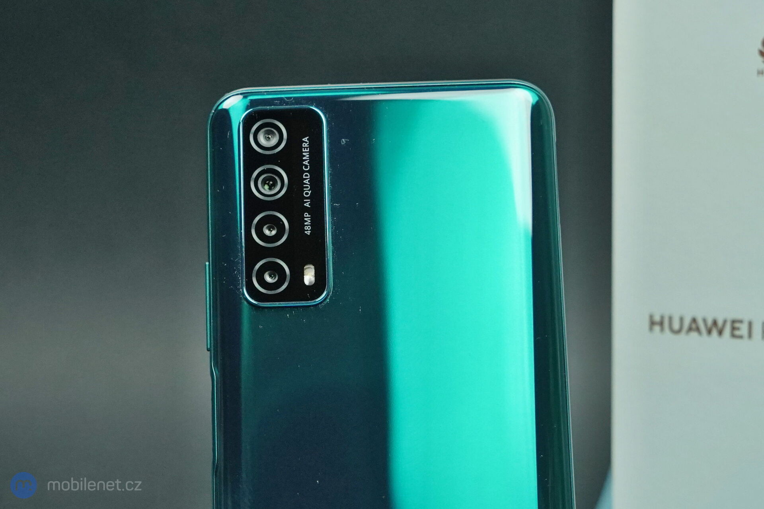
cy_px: 254
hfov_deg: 46.4
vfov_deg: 31.9
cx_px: 382
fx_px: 891
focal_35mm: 42
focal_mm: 42
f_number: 5.6
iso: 3200
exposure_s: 1/500
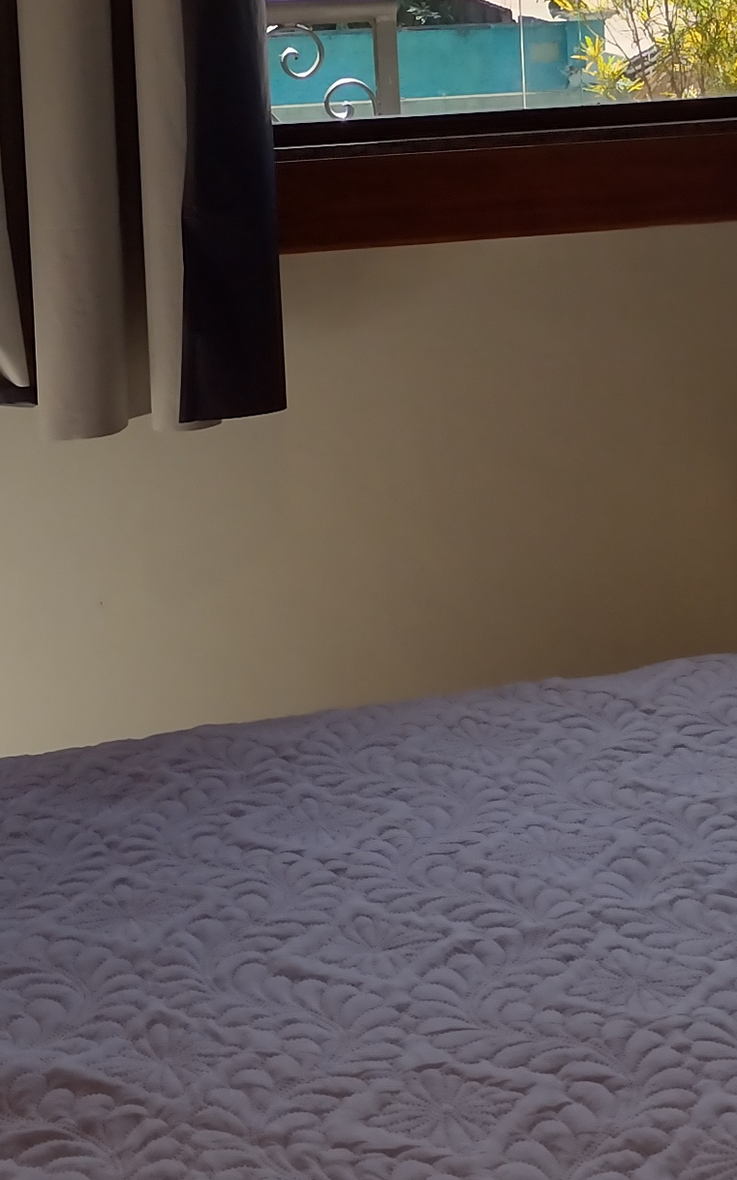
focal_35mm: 94
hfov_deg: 13.6
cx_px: 844
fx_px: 3022
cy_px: 174
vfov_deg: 21.7
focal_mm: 4.71
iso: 100
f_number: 1.7
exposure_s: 1/594
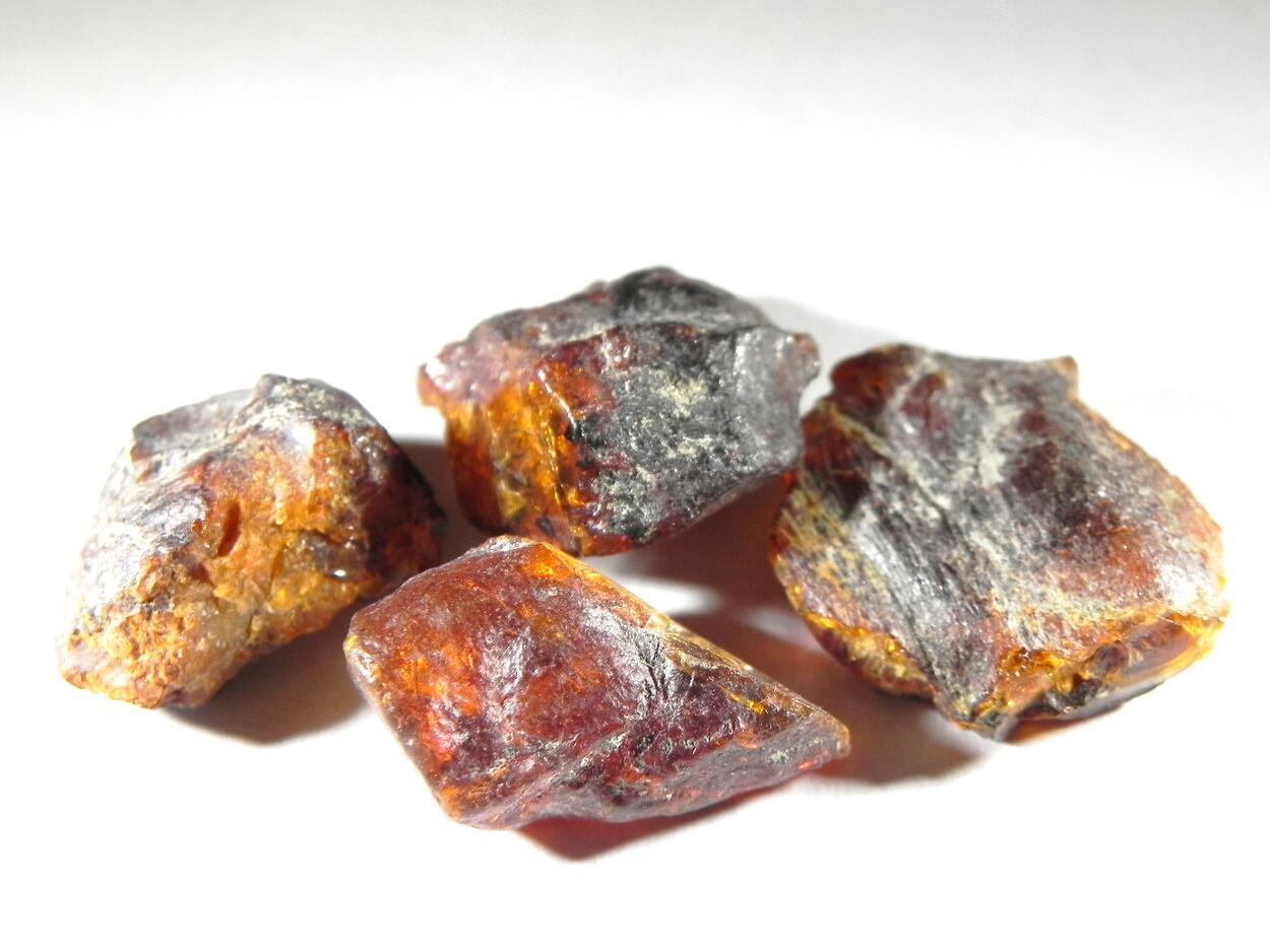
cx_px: 635
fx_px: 2752
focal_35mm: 75
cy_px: 476
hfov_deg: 26.0
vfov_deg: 19.6
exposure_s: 1/243
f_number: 4
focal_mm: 13.4
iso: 160
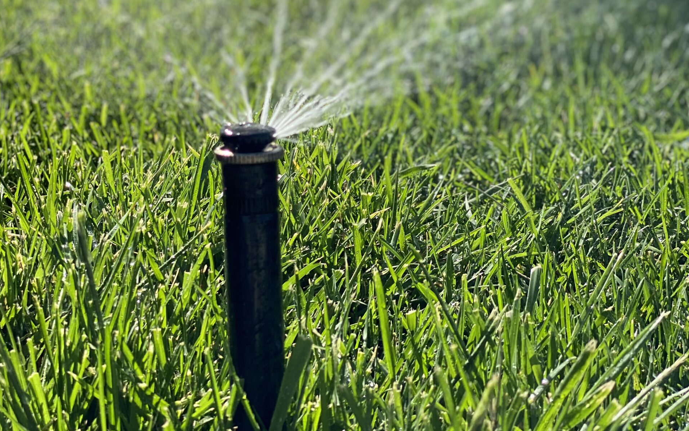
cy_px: 17
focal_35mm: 74
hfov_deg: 27.8
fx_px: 1390
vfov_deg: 17.3
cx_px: 343
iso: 20
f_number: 2
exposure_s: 1/648
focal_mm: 6
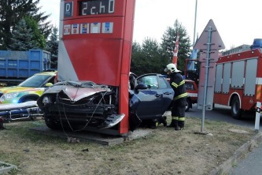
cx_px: 131
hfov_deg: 61.9
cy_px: 59
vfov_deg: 43.0
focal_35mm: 30
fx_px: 218
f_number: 2.8
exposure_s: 1/500
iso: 80
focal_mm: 5.1
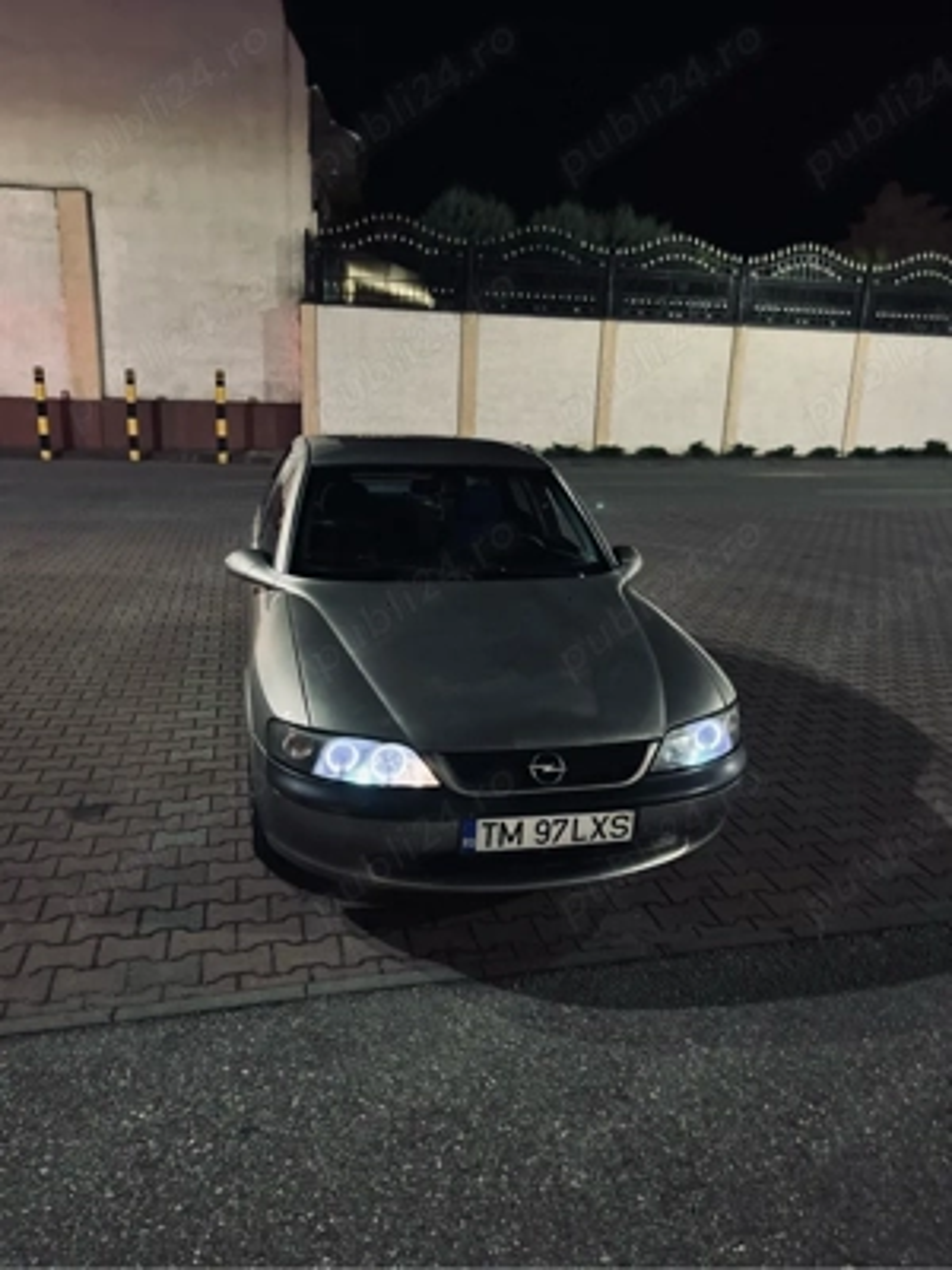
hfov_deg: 53.1
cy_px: 635
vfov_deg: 67.3
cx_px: 476
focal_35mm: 26
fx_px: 953
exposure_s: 1/25
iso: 800
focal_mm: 5.7
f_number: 1.5
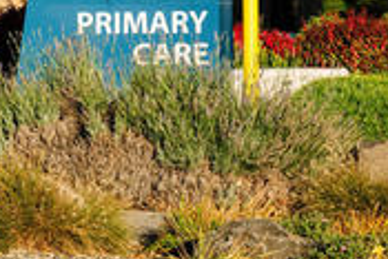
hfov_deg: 7.8
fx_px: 2783
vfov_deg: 5.3
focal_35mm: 258
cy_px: -25
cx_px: -163
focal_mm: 73
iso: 640
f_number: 7.1
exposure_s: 1/2500
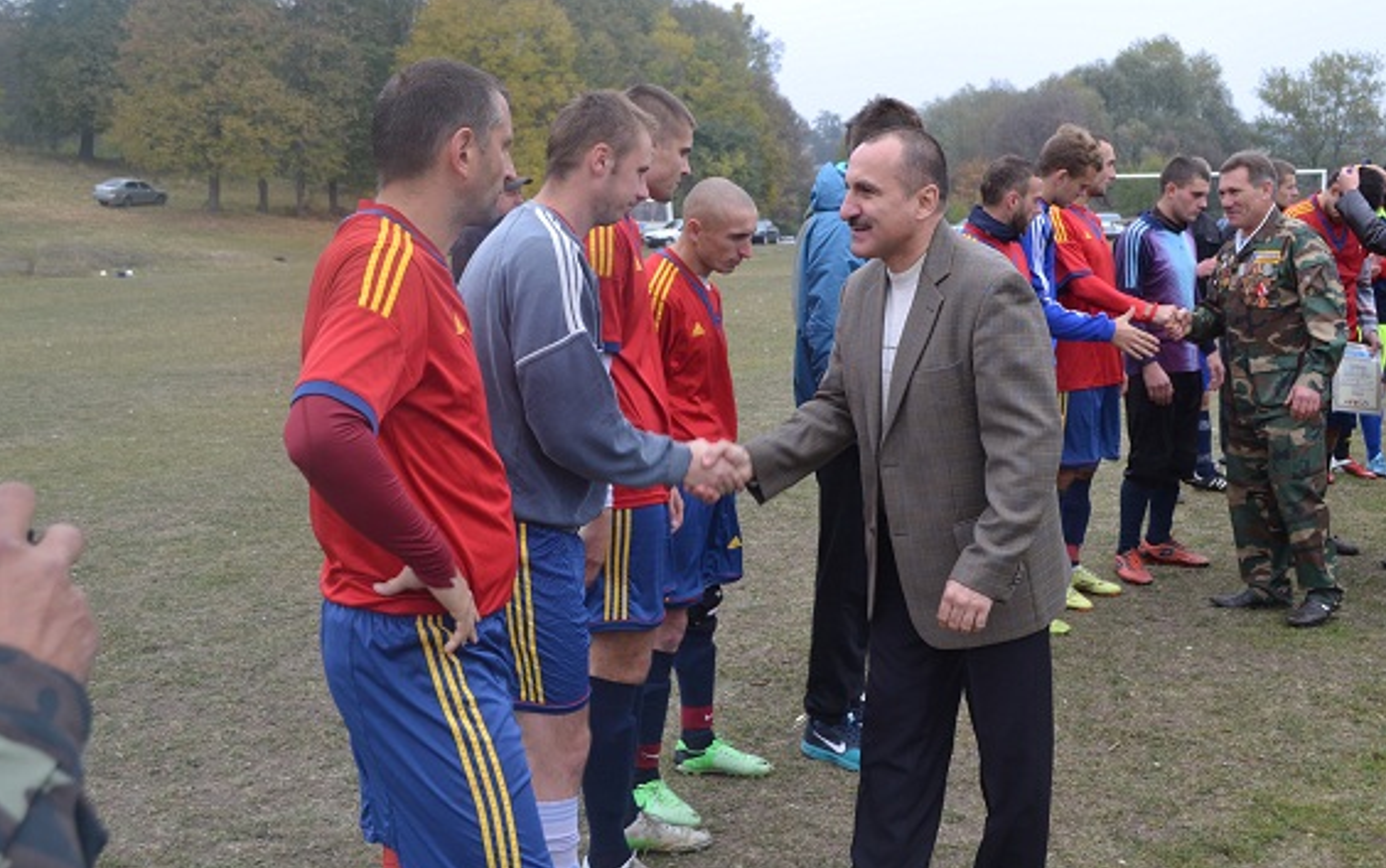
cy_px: 391
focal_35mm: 39
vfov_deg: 32.8
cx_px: 732
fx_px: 1474
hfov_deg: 50.3
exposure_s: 1/125
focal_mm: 24
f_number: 5.6
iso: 140
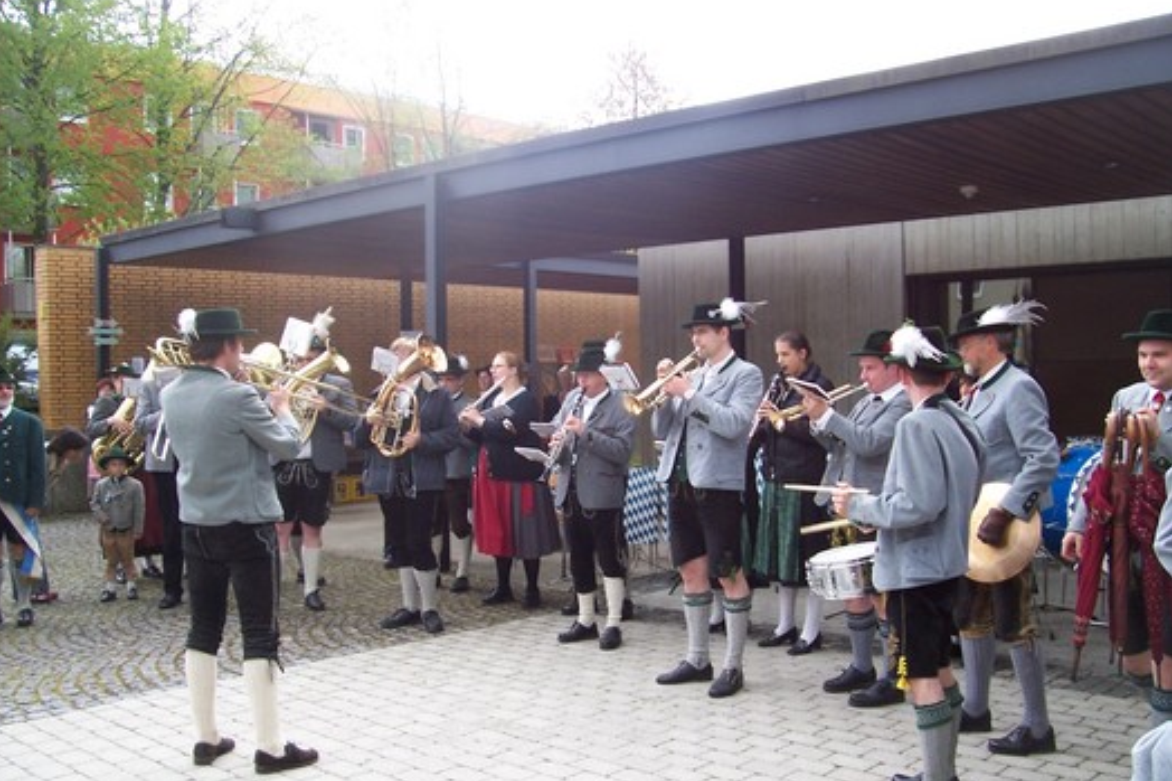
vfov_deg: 36.8
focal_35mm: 36
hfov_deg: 53.1
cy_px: 418
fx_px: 1172
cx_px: 580
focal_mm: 5.6
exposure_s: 1/180
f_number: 2.7
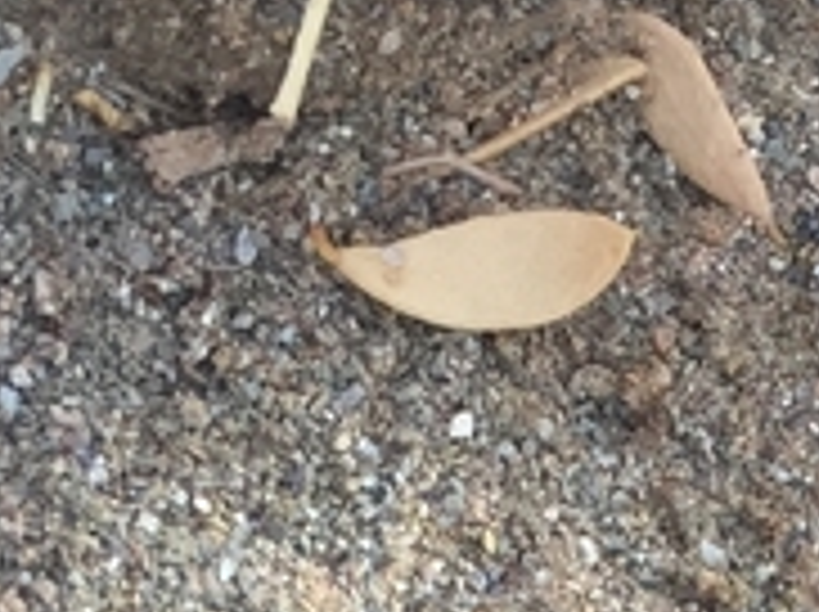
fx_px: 4820
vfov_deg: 6.4
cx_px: 652
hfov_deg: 9.7
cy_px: 2102
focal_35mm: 204
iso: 32
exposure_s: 1/399
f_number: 2.2
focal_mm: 4.15
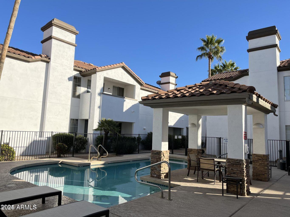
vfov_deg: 53.1
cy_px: 108
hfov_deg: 67.3
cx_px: 145
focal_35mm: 26
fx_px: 218
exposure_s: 1/2410
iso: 50
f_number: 1.6
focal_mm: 5.1
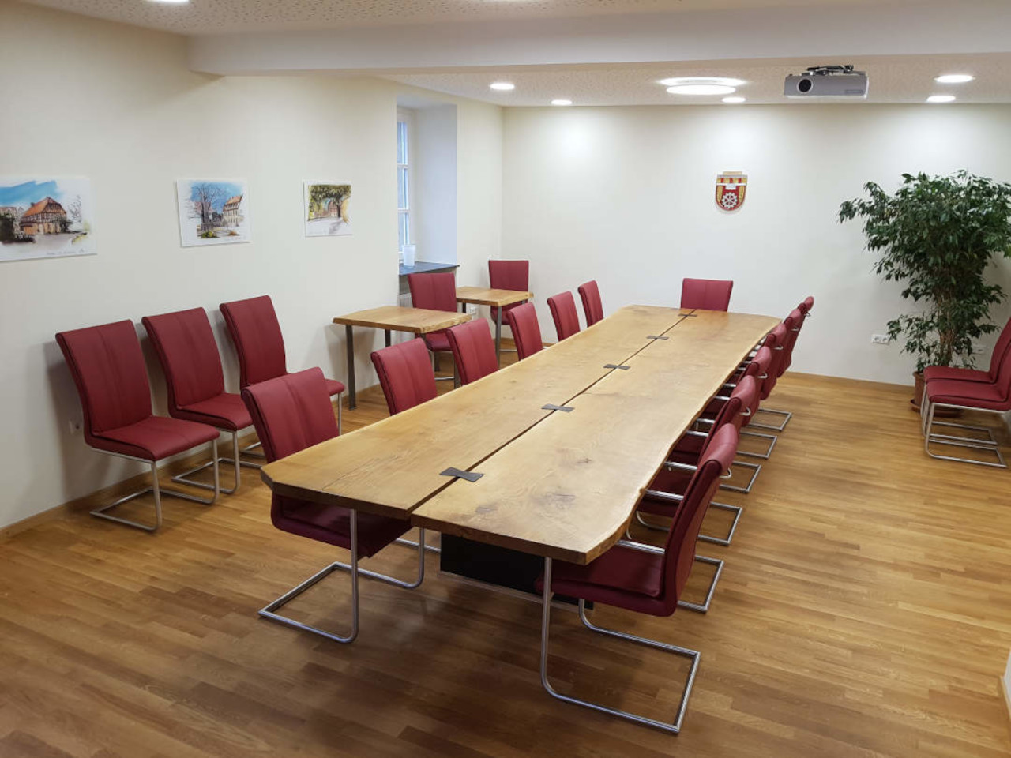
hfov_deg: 67.3
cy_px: 379
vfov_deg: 53.1
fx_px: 759
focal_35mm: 26
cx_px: 506
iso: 64
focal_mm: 4.2
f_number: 1.7
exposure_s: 1/50
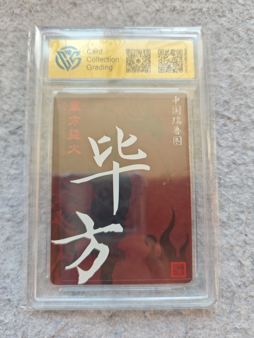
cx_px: 127
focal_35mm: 23
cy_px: 169
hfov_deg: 58.9
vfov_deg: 73.9
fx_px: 225
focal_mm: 6.55
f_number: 1.6
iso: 50
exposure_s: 1/114
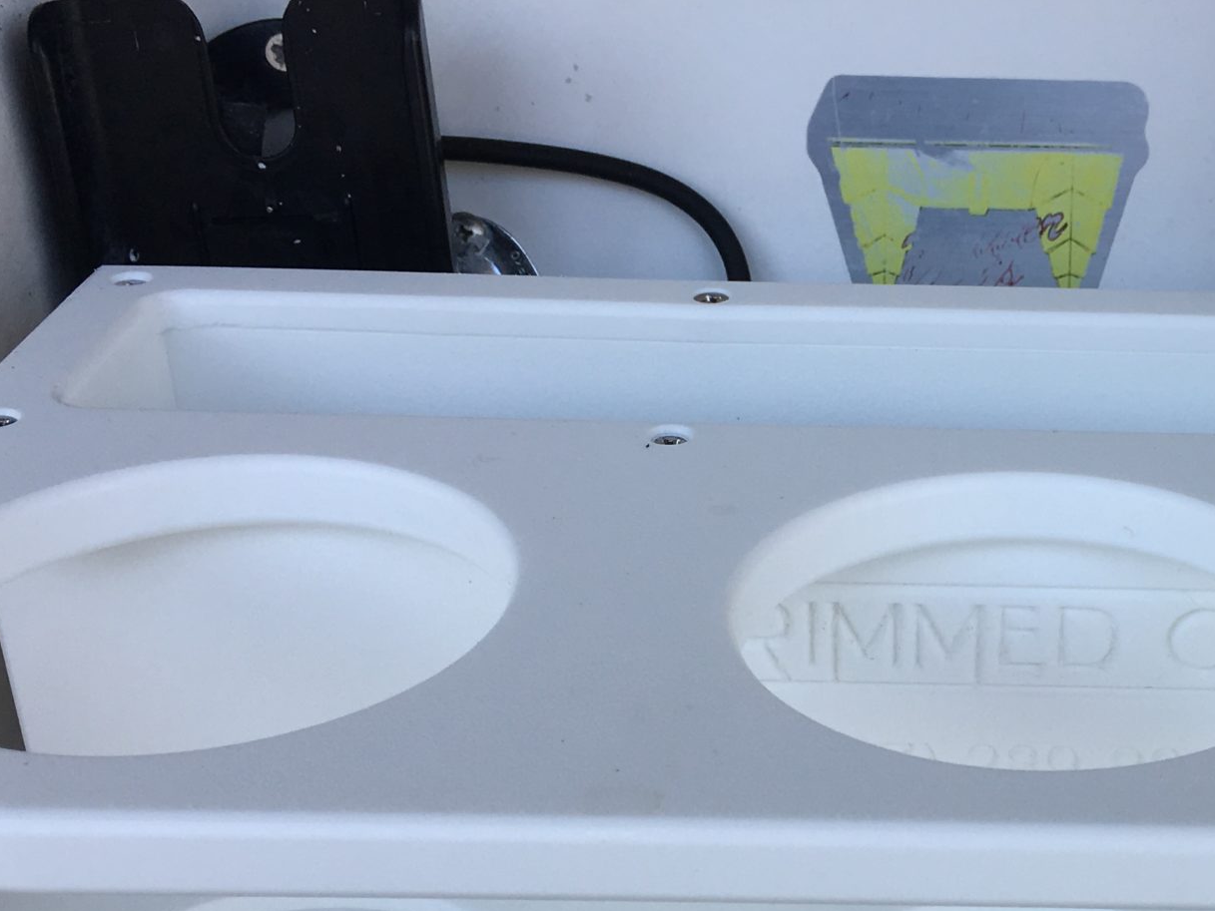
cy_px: 748
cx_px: 1016
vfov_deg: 23.6
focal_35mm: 61
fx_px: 2141
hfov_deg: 30.7
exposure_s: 1/324
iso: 25
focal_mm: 4.15
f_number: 2.2
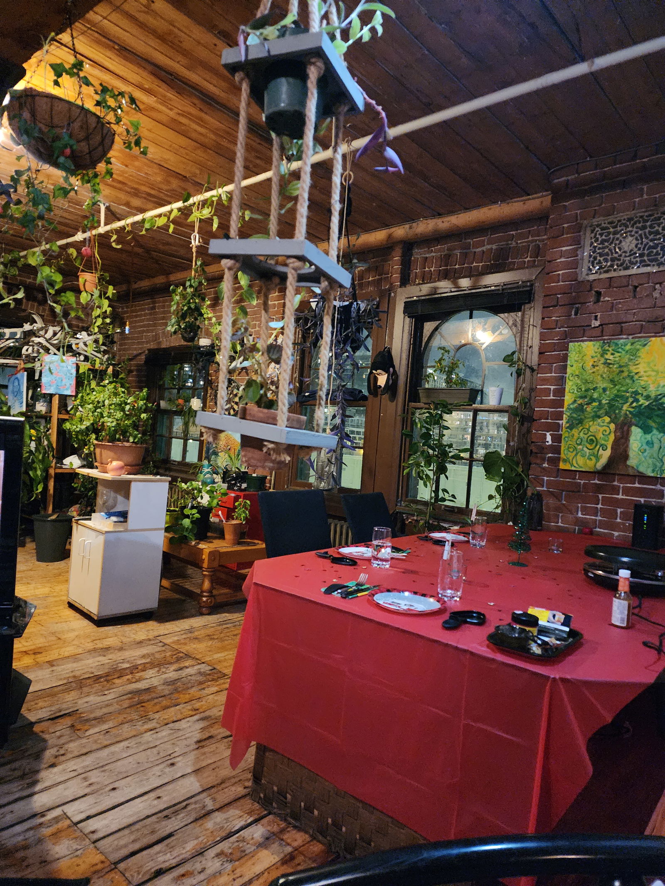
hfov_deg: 58.9
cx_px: 332
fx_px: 589
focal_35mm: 23
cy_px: 443
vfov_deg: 73.9
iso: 1250
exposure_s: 1/20
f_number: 1.8
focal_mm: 6.4
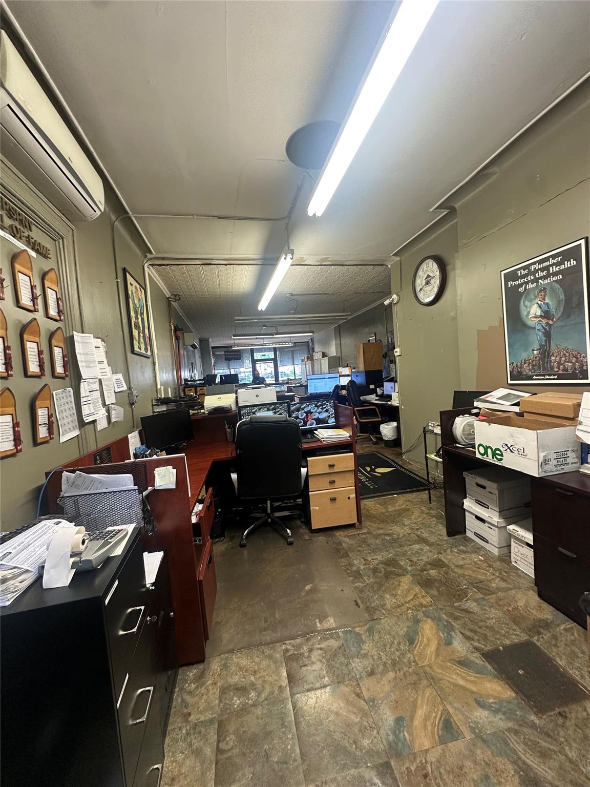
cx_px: 295
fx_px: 318
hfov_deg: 85.7
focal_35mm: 14
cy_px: 394
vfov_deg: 102.1
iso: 160
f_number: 2.2
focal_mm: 2.22
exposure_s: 1/60
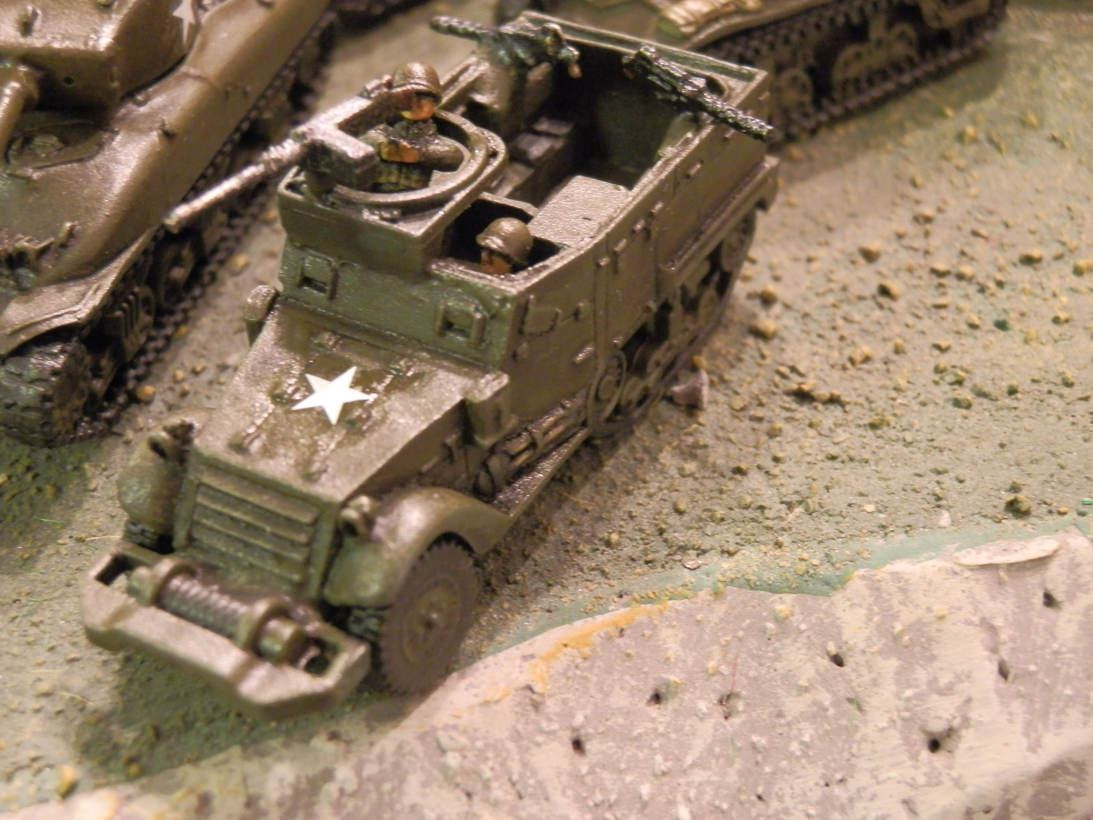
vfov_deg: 24.0
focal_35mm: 61
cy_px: 410
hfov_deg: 31.7
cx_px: 546
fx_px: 1926
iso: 400
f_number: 3.7
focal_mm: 10.99
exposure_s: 1/8
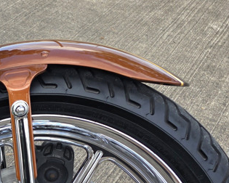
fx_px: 515
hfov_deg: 21.5
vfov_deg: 19.7
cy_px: 174
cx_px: -103
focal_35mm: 76
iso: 32
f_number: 1.7
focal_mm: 6.3
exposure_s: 1/370
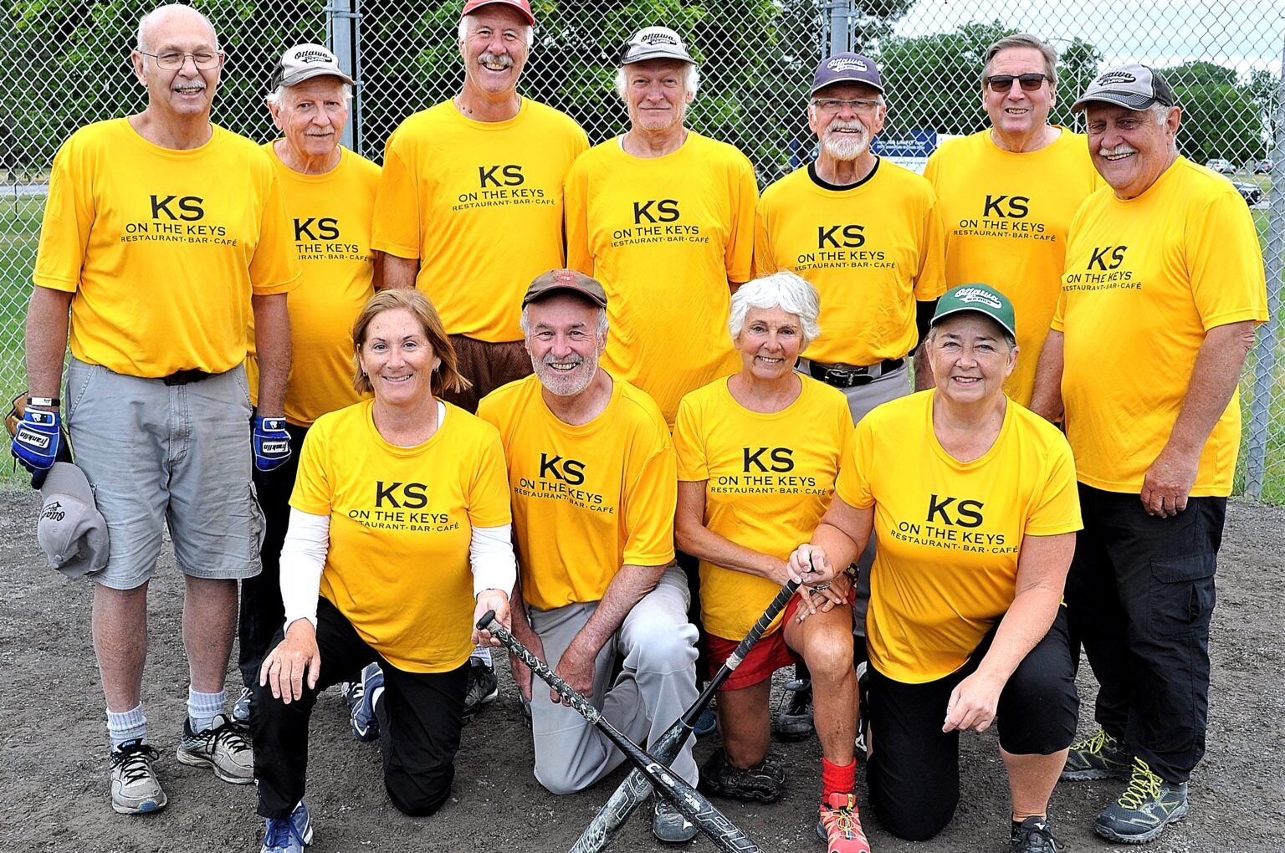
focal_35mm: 33
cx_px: 642
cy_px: 426
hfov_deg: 57.3
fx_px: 1176
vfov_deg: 39.9
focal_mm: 22
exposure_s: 1/200
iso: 320
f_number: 7.1
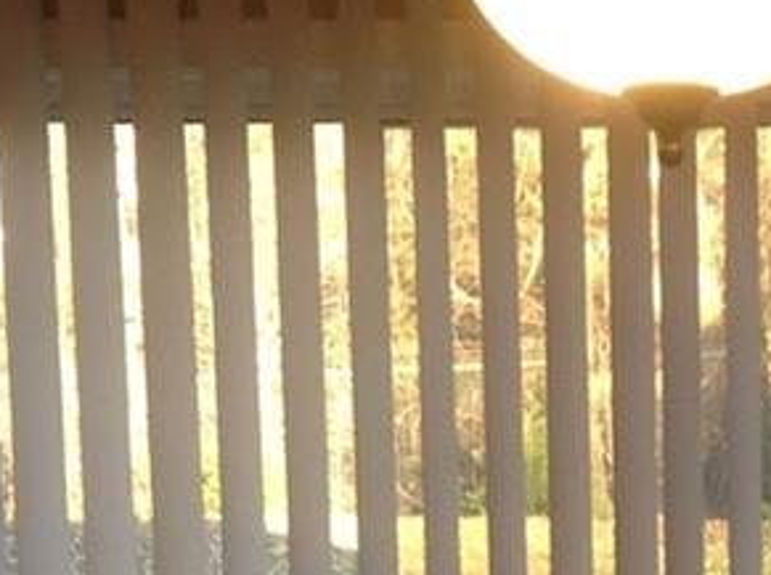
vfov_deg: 12.3
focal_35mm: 116
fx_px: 2578
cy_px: 787
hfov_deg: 16.7
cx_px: 739
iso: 32
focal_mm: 3.3
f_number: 2.4
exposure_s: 1/25
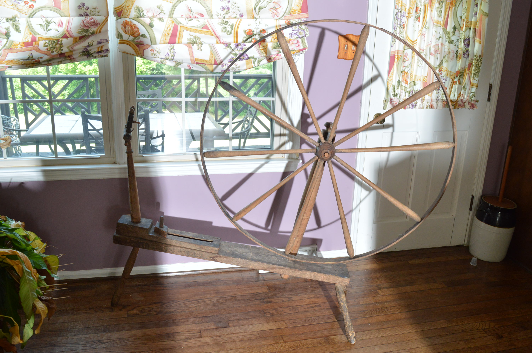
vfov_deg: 39.9
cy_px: 176
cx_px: 266
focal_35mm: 33
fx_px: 487
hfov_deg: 57.3
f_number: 7.1
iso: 800
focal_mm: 22
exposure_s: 1/125
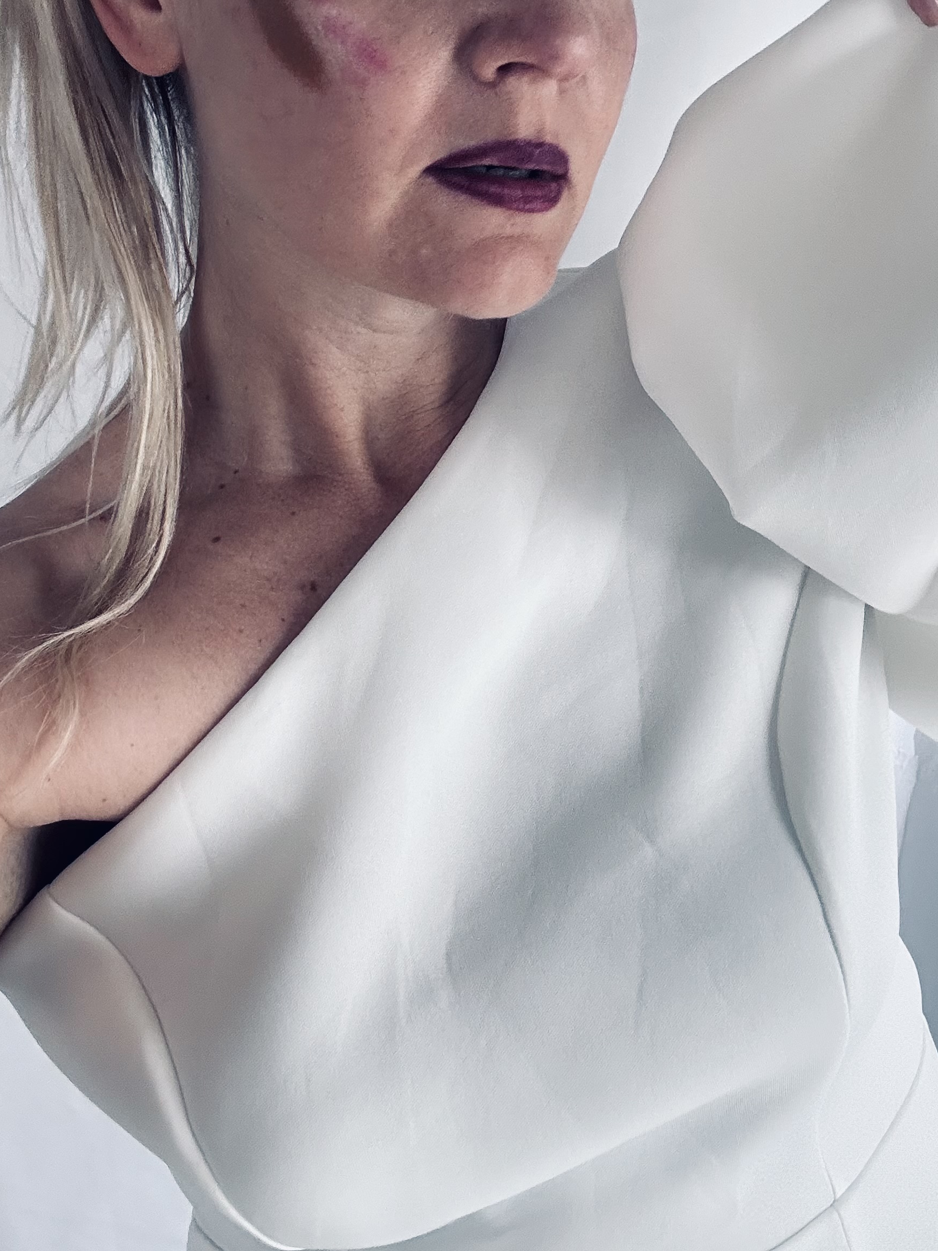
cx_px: 529
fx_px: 1445
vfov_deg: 45.6
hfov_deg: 35.9
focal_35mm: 40
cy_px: 354
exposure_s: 1/62
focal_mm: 2.69
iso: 80
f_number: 1.9
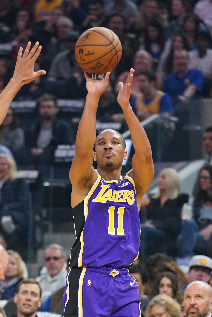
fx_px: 1237
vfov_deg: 14.7
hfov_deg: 9.8
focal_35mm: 140
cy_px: 158
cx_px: 106
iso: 4000
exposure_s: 1/1600
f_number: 2.8
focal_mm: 140
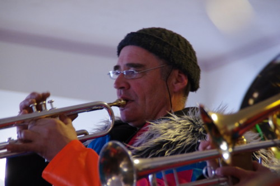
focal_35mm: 300
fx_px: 2328
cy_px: 93
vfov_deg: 4.6
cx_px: 140
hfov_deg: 6.9
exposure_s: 1/20
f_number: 6.3
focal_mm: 200
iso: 3200
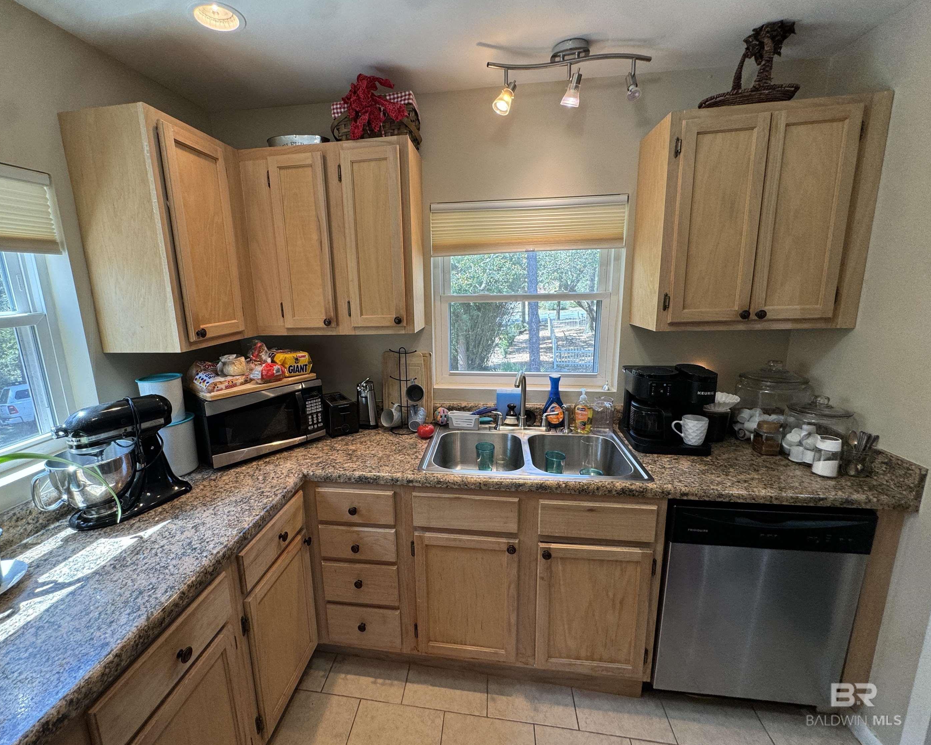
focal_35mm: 15
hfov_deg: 96.6
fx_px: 413
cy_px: 370
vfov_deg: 84.0
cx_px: 426
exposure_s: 1/120
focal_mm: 2.22
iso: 125
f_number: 2.2
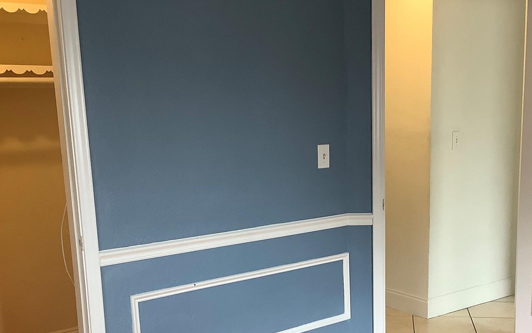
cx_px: 331
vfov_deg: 26.1
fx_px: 710
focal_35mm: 49
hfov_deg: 40.8
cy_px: 240
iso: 80
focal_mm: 3.3
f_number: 2.4
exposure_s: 1/60
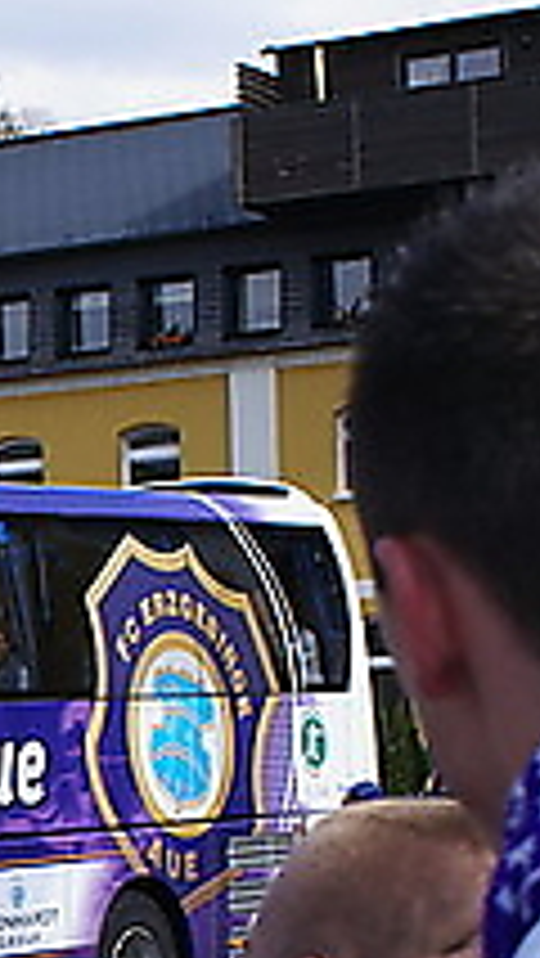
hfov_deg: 8.3
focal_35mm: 137
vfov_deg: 15.5
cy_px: 859
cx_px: -652
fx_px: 3483
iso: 100
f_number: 9
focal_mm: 30
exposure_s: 1/250
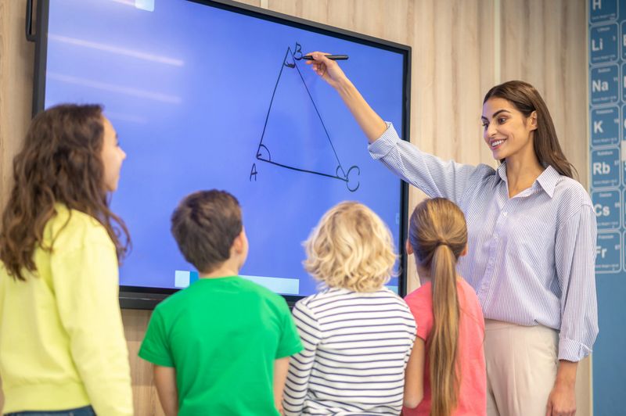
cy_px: 208
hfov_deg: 23.9
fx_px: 1477
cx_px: 313
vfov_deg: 16.0
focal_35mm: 85
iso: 400
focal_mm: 85
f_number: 2.2
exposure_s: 1/160
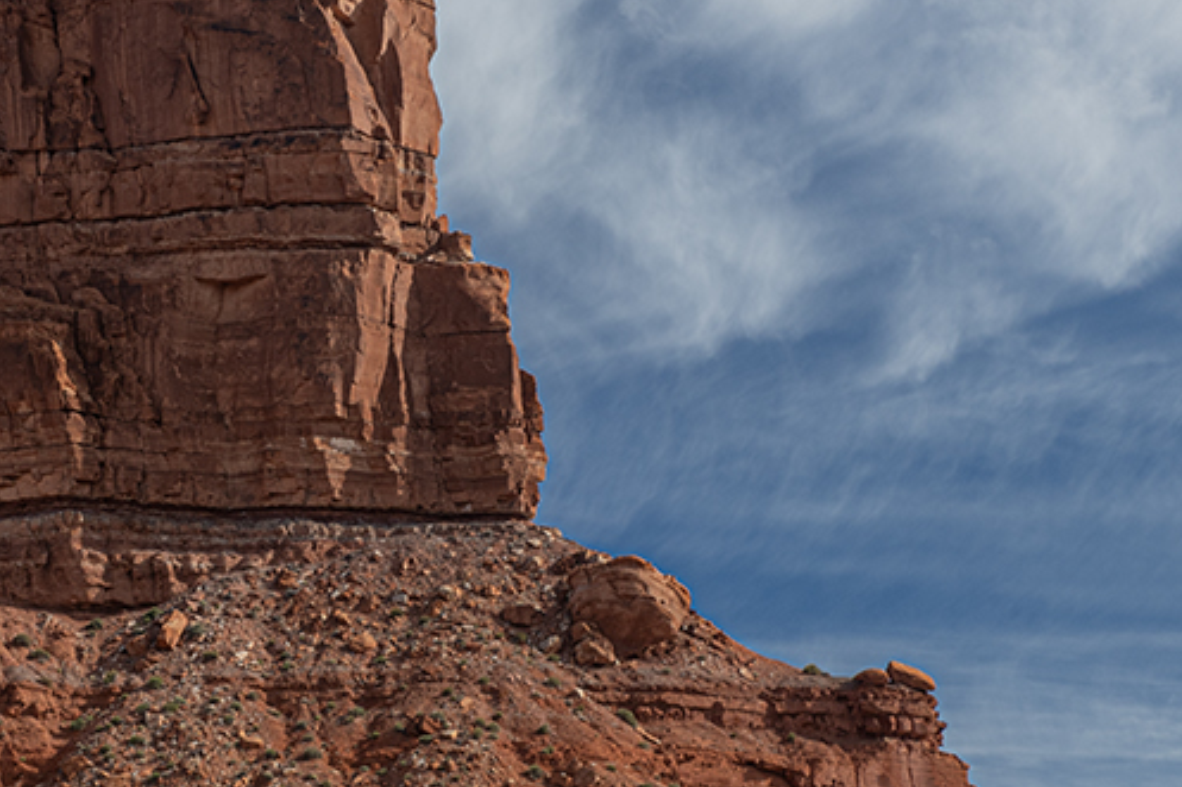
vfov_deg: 8.1
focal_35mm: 169
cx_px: 257
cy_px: 637
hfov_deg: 12.1
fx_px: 5547
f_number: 6.3
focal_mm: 56
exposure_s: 1/160
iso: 100
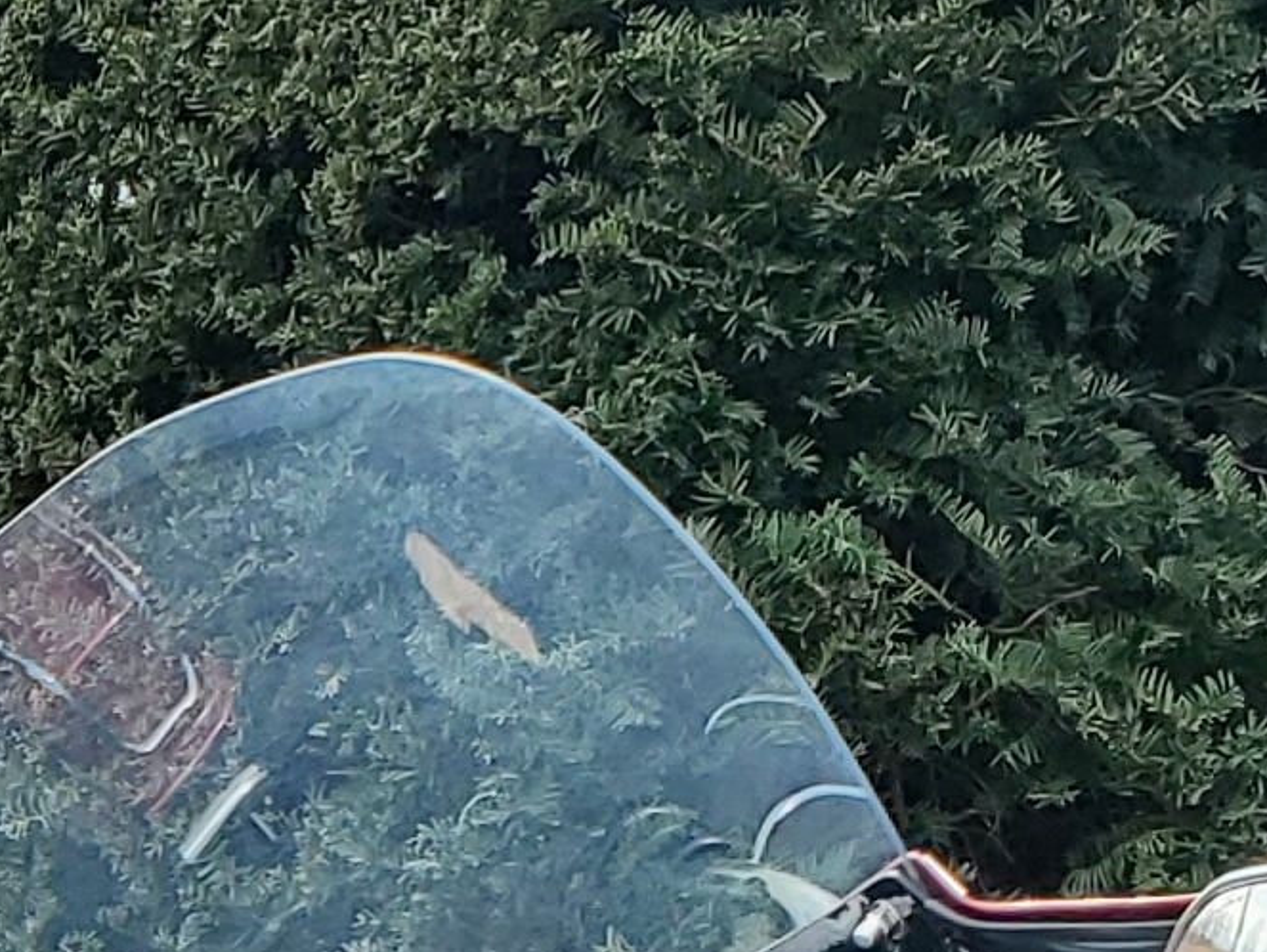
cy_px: 2325
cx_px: -988
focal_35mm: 158
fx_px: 5786
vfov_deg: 8.5
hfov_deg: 11.6
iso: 50
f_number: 2.4
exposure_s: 1/547
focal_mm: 4.3
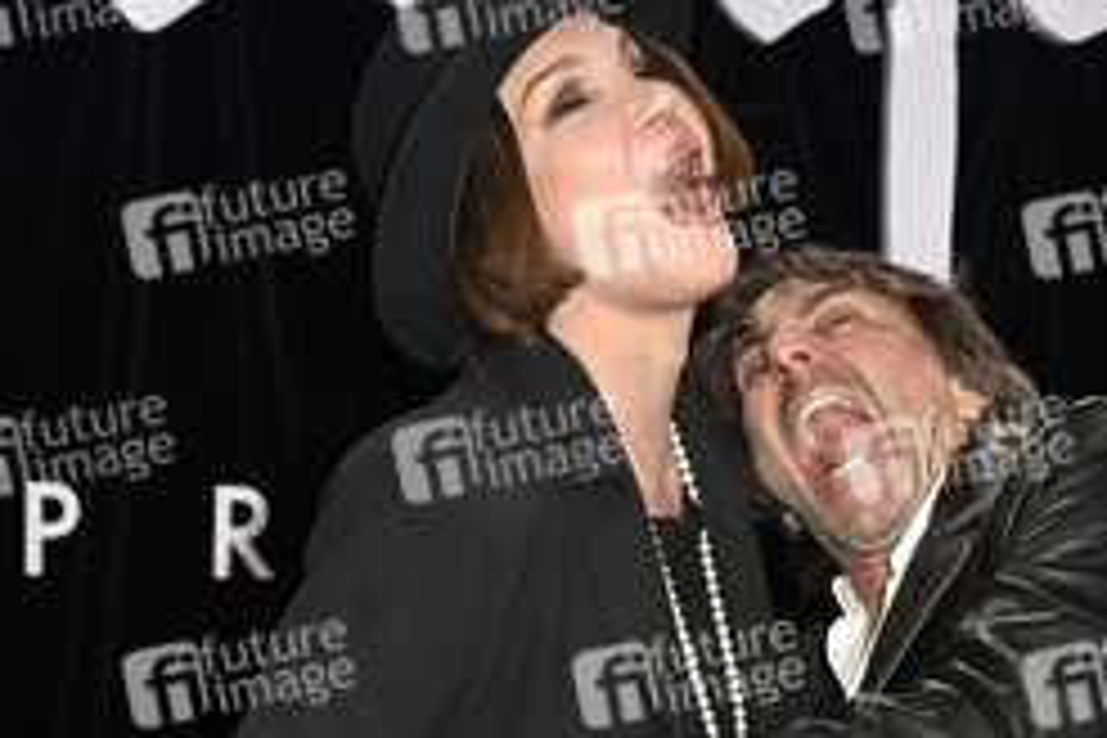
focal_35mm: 119
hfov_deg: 17.2
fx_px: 3659
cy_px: 562
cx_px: 569
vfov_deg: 11.5
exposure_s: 1/250
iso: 1250
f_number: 5.6
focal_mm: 65
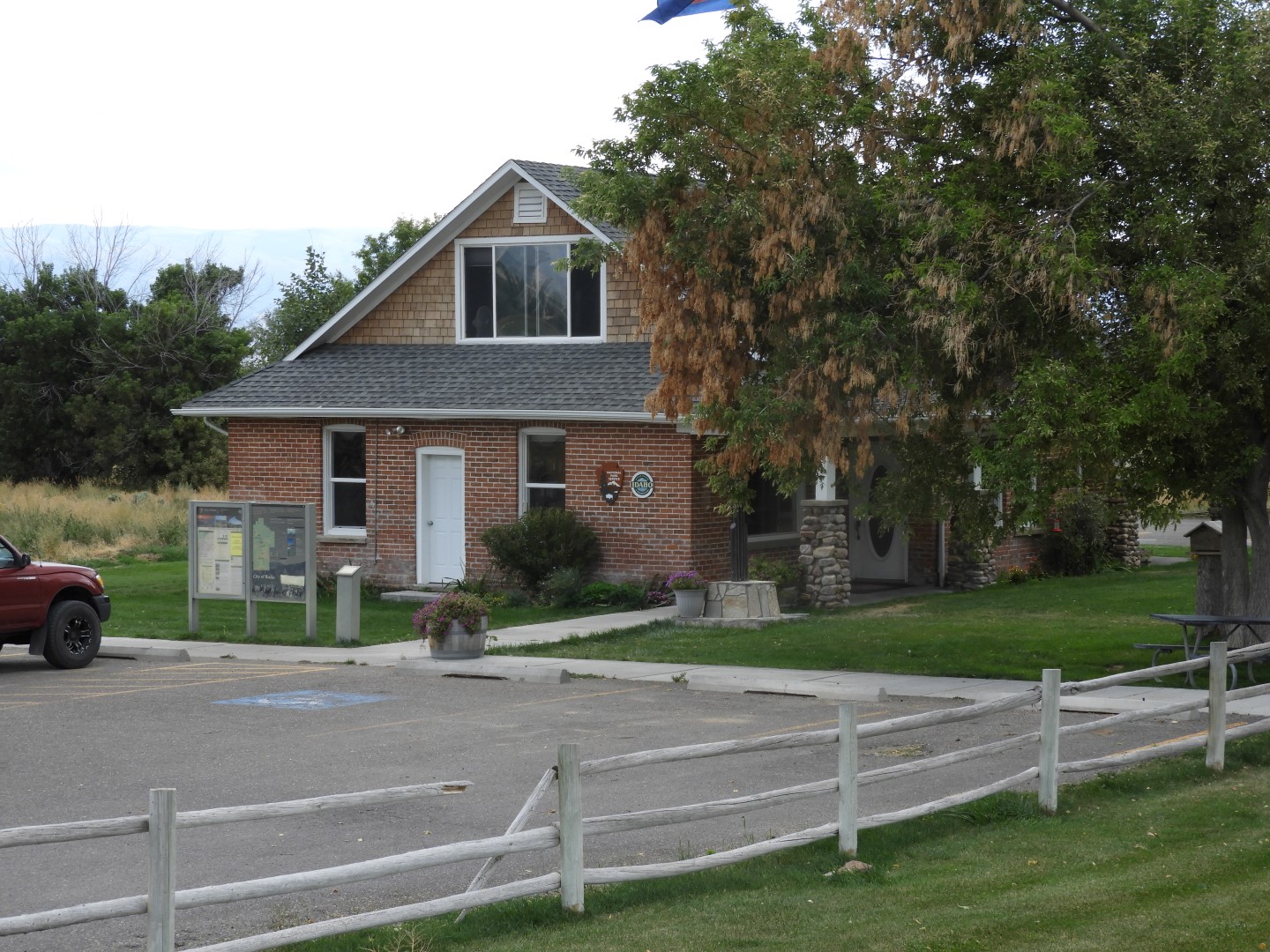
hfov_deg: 23.0
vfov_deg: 17.4
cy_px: 476
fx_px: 3119
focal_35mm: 85
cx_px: 635
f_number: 4.5
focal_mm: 15.2
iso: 100
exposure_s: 1/400
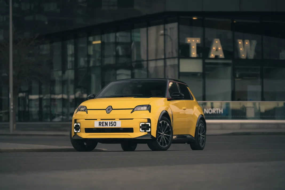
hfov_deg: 16.5
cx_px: 142
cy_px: 95
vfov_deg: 11.1
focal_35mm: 124
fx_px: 982
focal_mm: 124
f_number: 3.2
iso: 125
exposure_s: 1/160
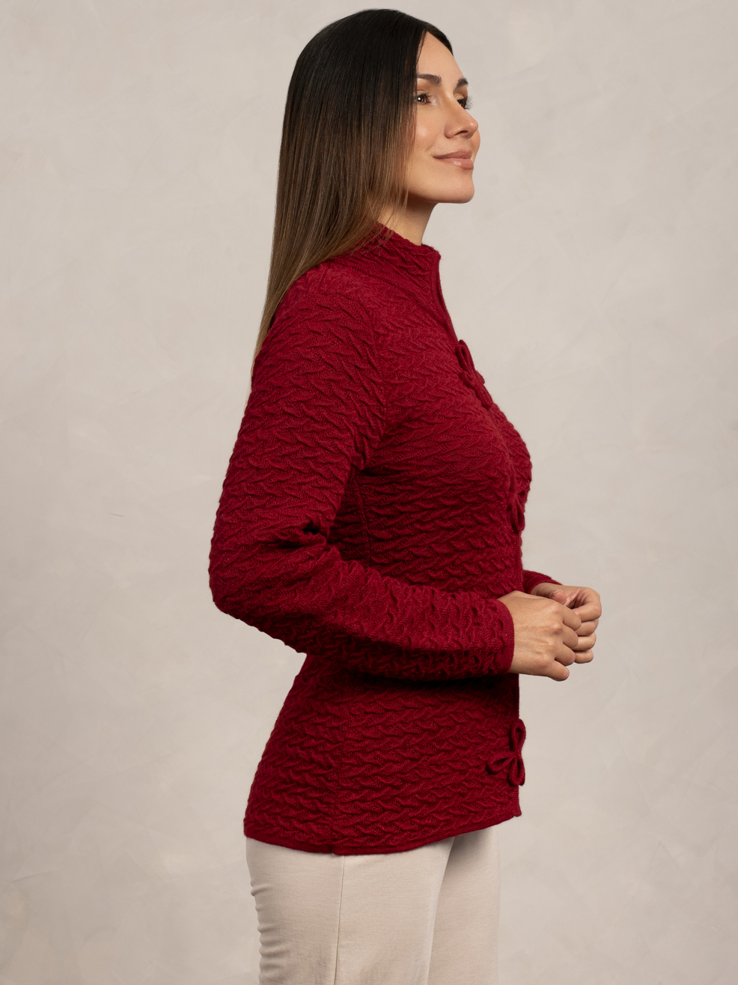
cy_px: 478
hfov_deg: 26.6
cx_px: 373
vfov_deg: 34.9
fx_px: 1564
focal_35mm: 55
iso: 100
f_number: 11
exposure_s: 1/160
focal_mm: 50
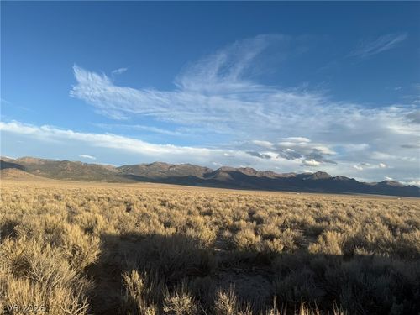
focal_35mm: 24
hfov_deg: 71.6
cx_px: 210
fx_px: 291
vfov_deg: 56.8
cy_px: 158
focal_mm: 6.76
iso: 80
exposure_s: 1/3425
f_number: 1.78
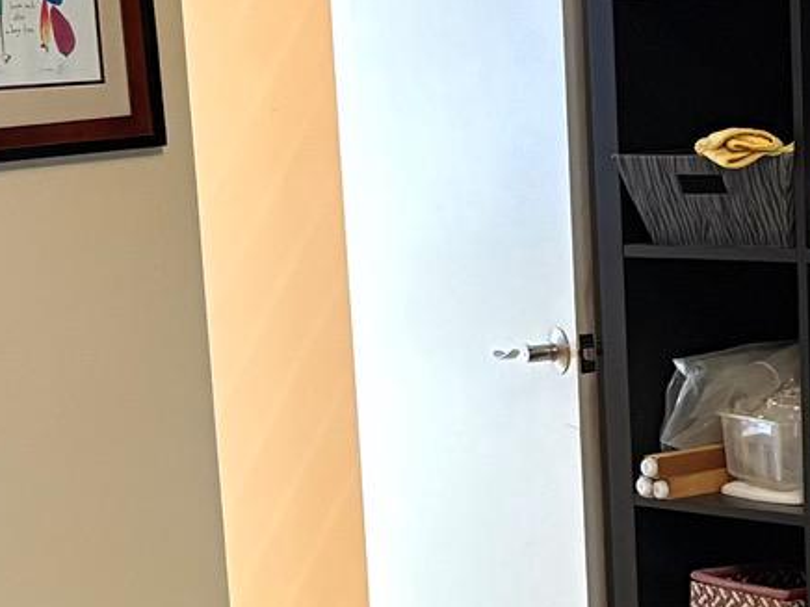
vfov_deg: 12.0
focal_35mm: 122
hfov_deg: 16.1
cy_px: 646
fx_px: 2855
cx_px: 600
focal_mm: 5.96
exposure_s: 1/60
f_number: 1.6
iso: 500
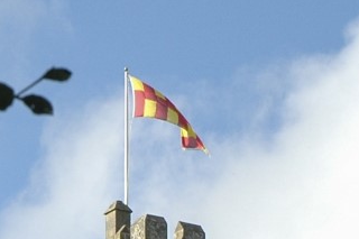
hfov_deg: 6.2
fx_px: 3339
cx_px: 138
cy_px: 586
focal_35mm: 335
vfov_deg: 4.0
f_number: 8
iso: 200
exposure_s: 1/250
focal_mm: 44
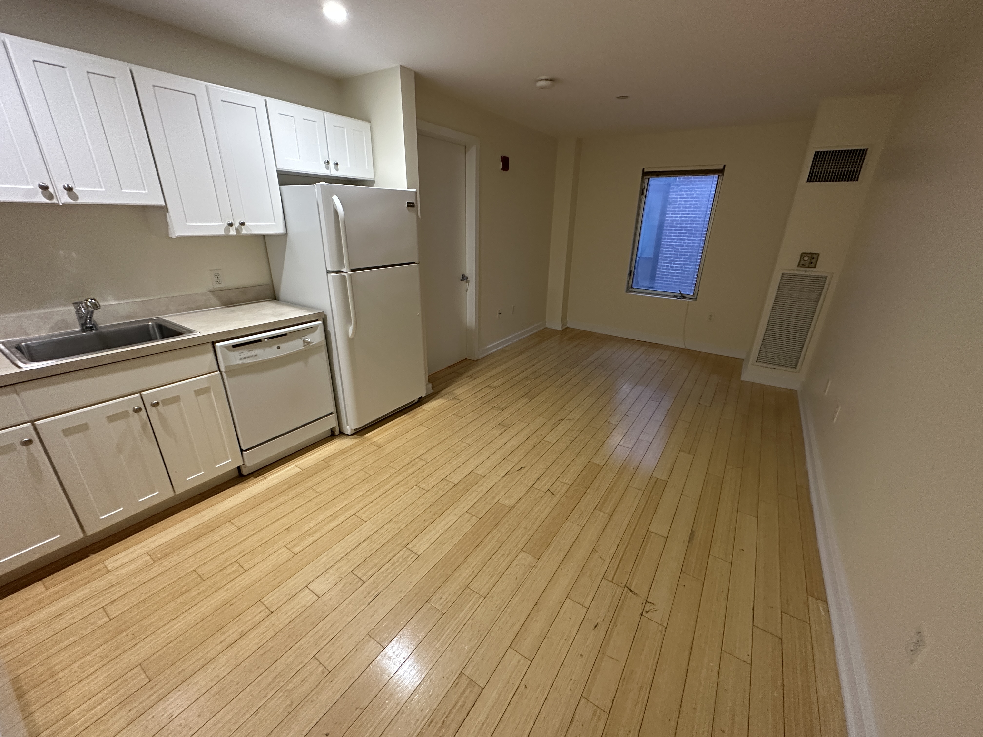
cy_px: 368
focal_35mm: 14
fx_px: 398
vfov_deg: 85.7
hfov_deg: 102.1
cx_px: 492
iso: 640
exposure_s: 1/60
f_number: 2.2
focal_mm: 2.22
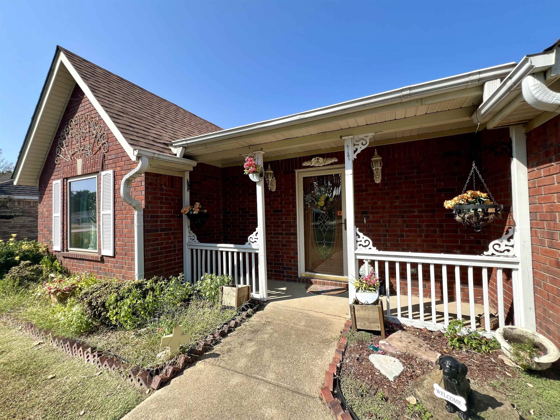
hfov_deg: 106.2
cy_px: 210
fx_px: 210
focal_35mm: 13
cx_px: 280
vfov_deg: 89.9
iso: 32
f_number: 1.8
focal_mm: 1.57
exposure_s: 1/602
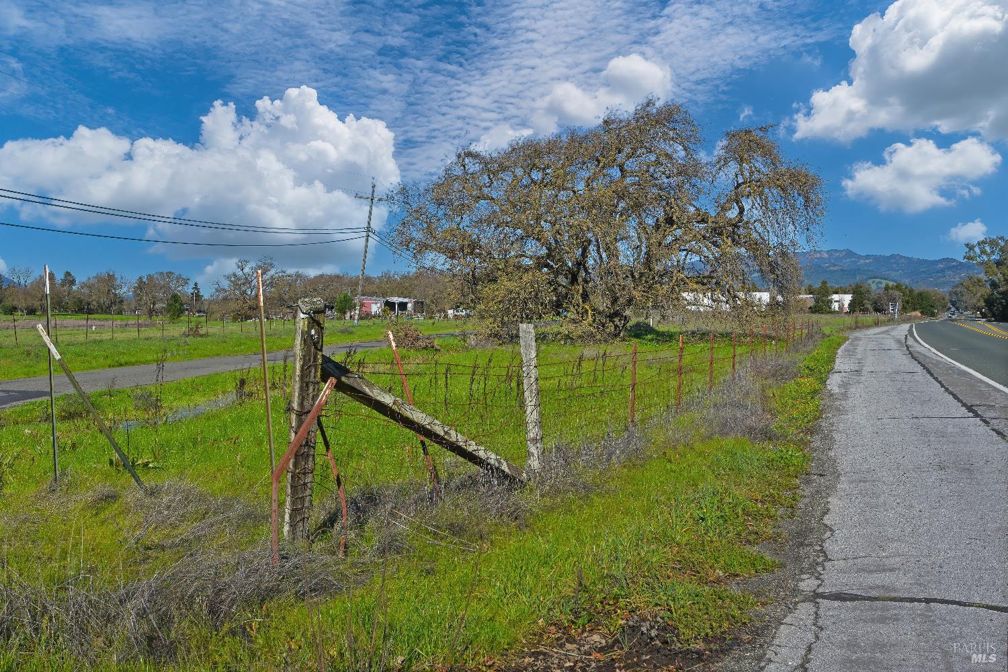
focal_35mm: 36
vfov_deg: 36.9
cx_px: 504
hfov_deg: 53.1
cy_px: 336
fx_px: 1008
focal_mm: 24
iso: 100
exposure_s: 1/250
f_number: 8
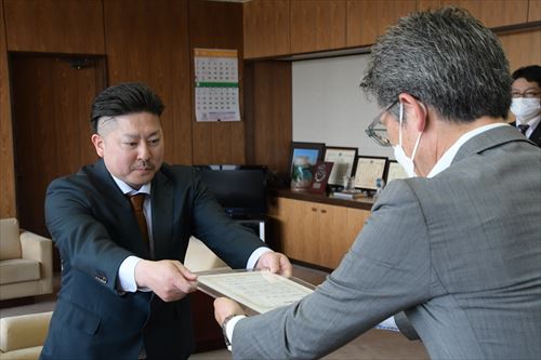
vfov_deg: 23.8
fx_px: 856
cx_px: 270
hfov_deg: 35.1
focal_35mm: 57
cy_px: 180
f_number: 8
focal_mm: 38
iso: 2000
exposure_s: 1/250
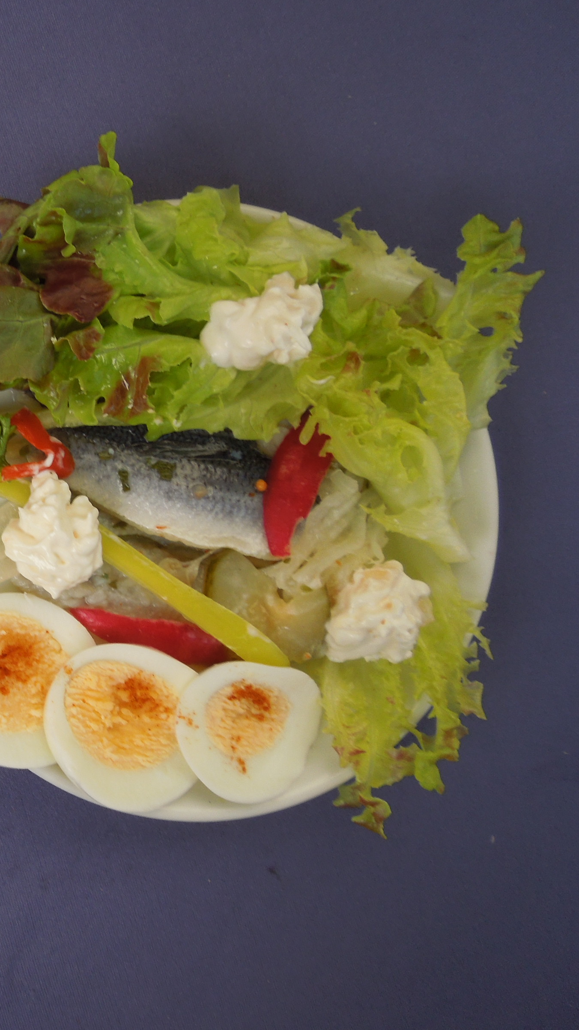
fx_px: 1010
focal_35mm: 37
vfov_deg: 54.0
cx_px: -102
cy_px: 509
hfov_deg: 28.2
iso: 100
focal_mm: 4.5
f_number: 3.3
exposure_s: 1/125
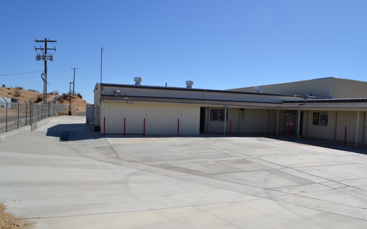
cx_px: 182
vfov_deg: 44.5
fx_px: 280
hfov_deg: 66.5
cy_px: 119
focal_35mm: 28
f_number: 9
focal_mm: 18
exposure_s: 1/320
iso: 100
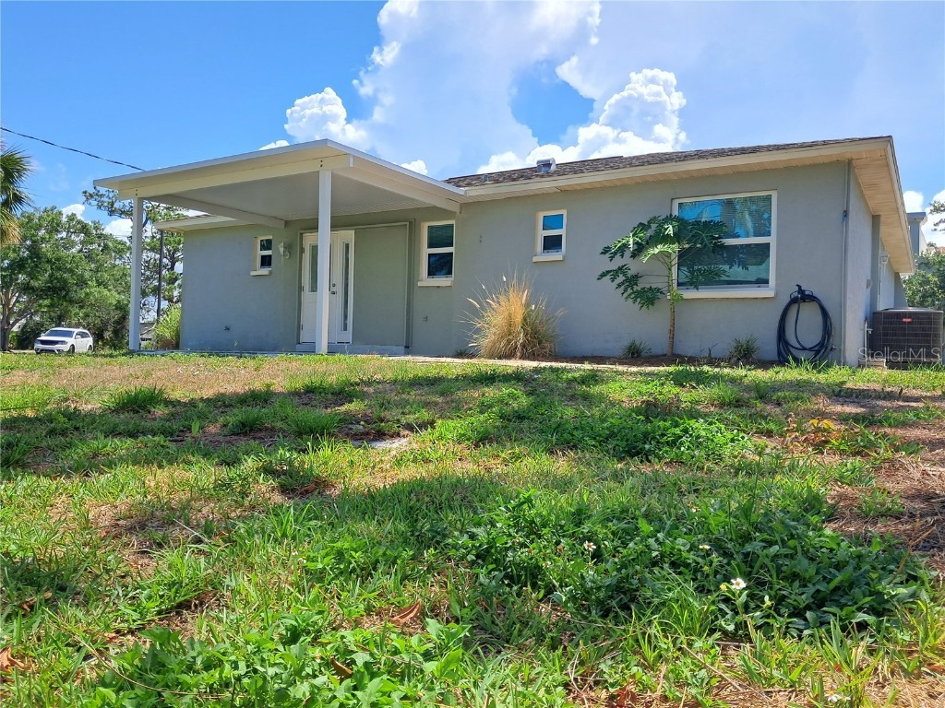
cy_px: 354
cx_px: 472
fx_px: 737
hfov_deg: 65.3
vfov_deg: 51.4
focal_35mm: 27
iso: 50
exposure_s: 1/619
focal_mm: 4
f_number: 1.8
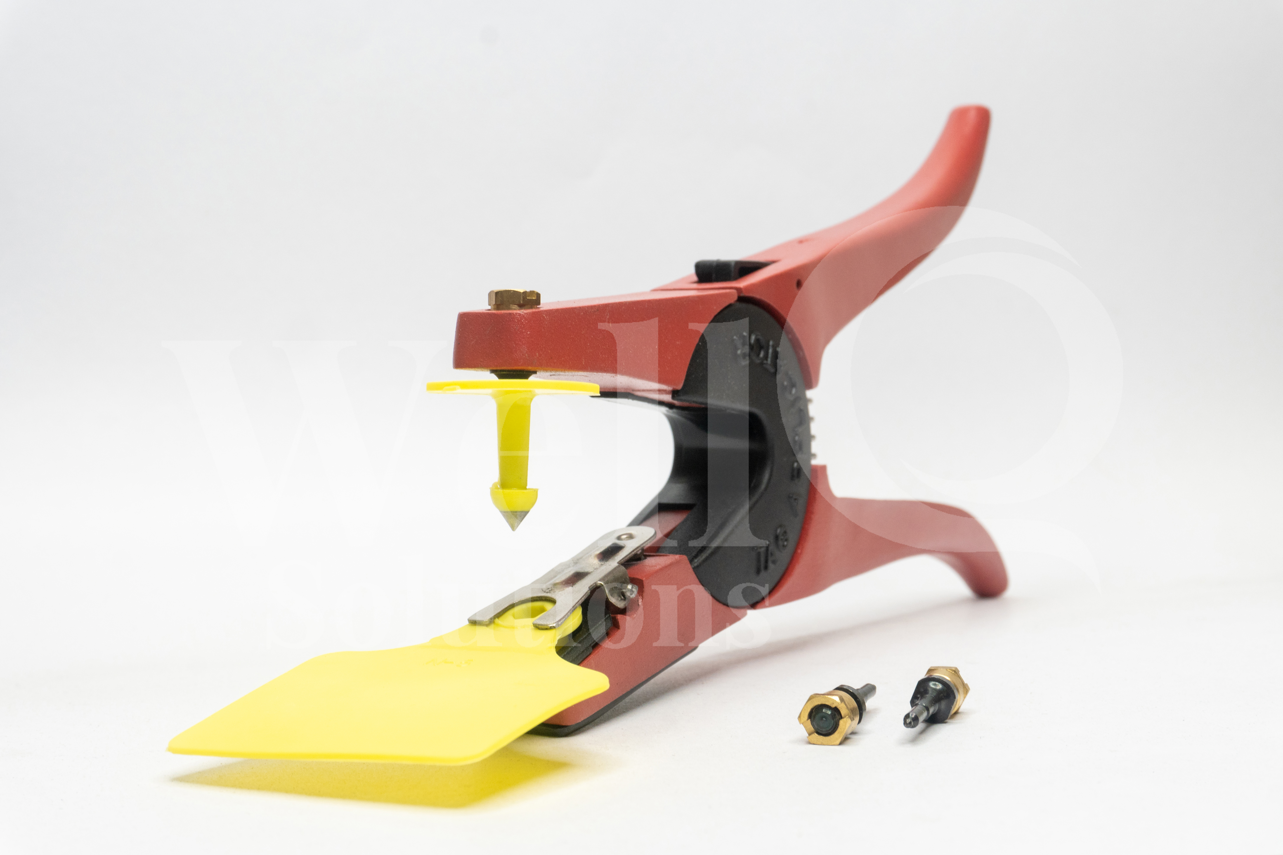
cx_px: 642
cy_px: 428
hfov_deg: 40.0
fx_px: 1764
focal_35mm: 50
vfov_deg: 27.3
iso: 320
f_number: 11
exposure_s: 1/25
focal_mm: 33
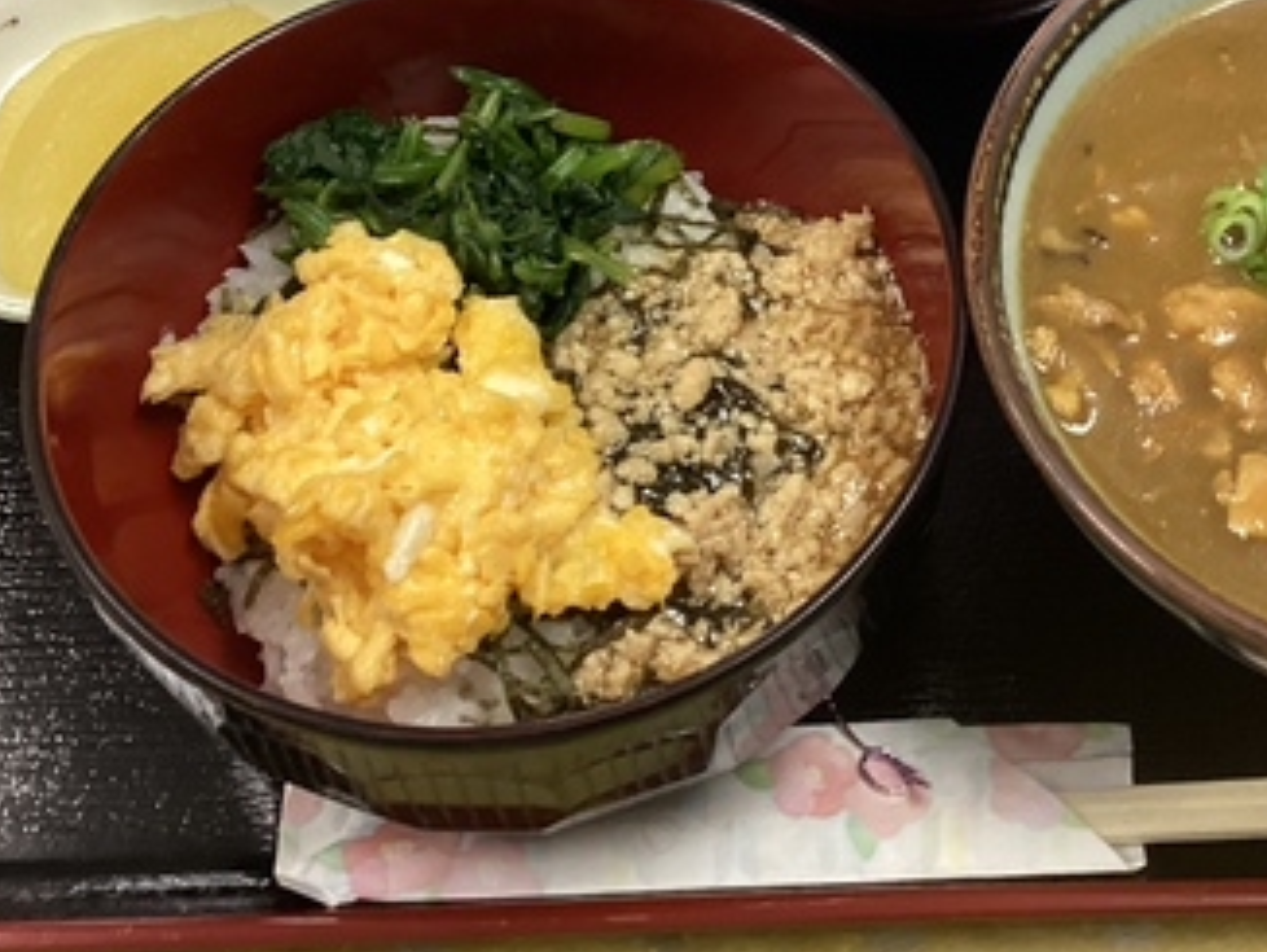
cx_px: 890
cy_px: 144
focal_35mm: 57
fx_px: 2088
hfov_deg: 33.3
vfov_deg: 25.1
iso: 250
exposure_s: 1/60
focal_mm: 3.3
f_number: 2.4
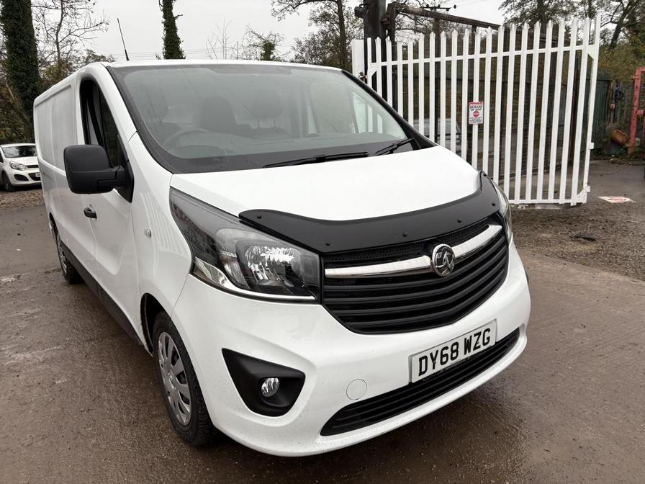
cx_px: 322
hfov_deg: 67.3
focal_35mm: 26
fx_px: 484
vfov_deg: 53.1
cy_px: 242
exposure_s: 1/354
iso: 50
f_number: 1.6
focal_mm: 5.96
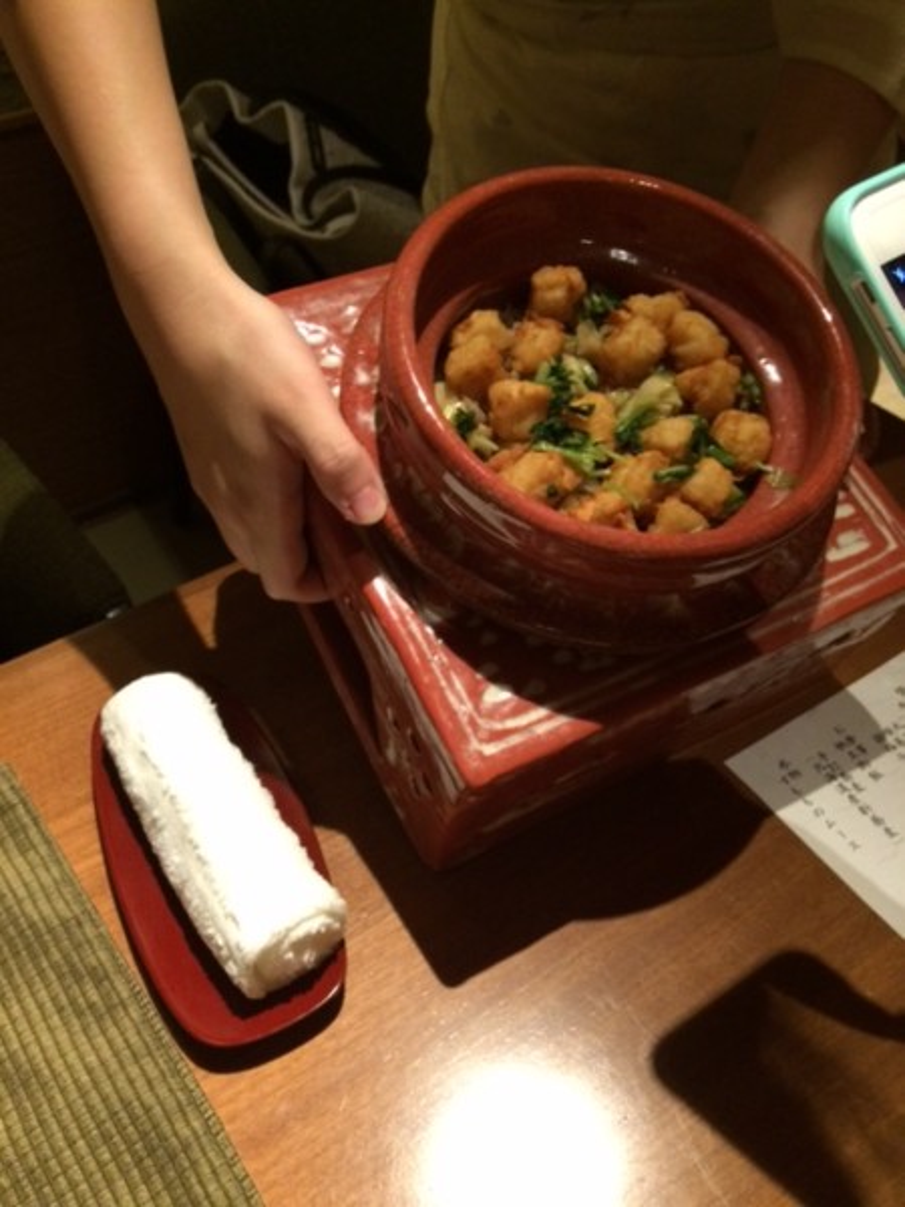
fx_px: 1011
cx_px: 452
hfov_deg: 48.2
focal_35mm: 29
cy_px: 604
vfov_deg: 61.7
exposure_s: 1/15
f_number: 2.2
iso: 320
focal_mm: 4.15
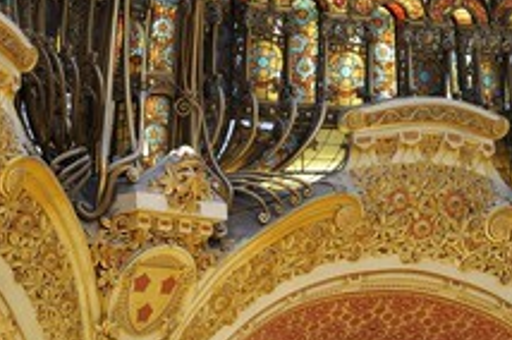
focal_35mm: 114
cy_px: 96
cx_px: 79
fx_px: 1619
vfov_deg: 12.0
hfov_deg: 17.8
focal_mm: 58
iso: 400
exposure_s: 1/30
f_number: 4
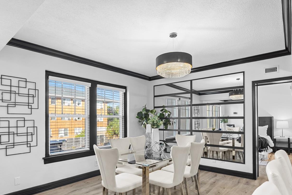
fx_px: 170
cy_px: 120
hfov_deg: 81.2
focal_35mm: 21
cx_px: 140
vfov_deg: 58.8
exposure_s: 1.6
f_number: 9
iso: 250
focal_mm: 16
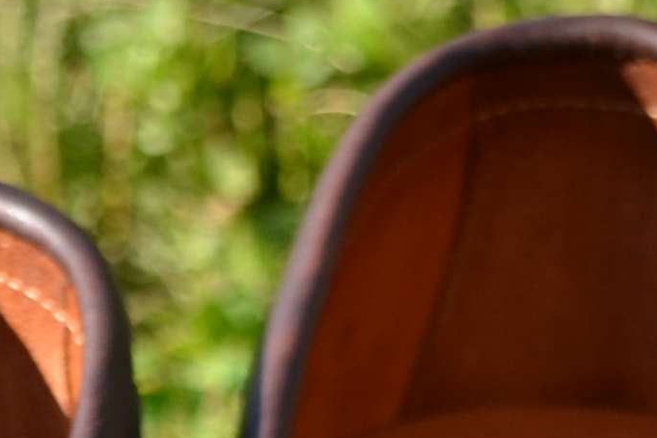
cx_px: 183
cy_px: 1424
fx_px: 7409
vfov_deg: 3.3
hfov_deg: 5.1
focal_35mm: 406
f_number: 5.3
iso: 100
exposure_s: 1/200
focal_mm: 40
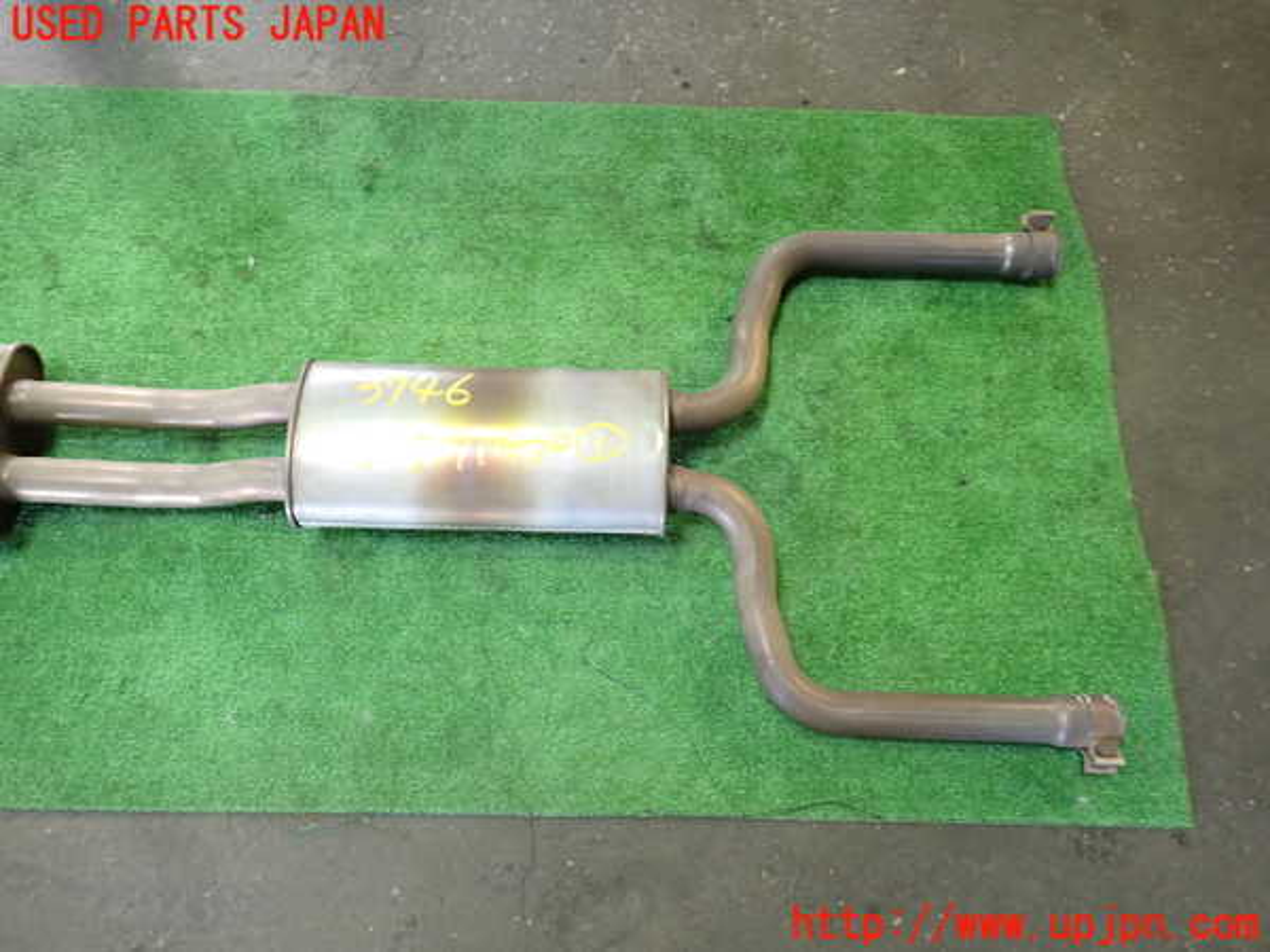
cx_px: 635
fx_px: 917
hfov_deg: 69.4
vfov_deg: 54.9
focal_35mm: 25
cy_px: 476
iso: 320
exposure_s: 1/30
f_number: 2
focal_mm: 4.5
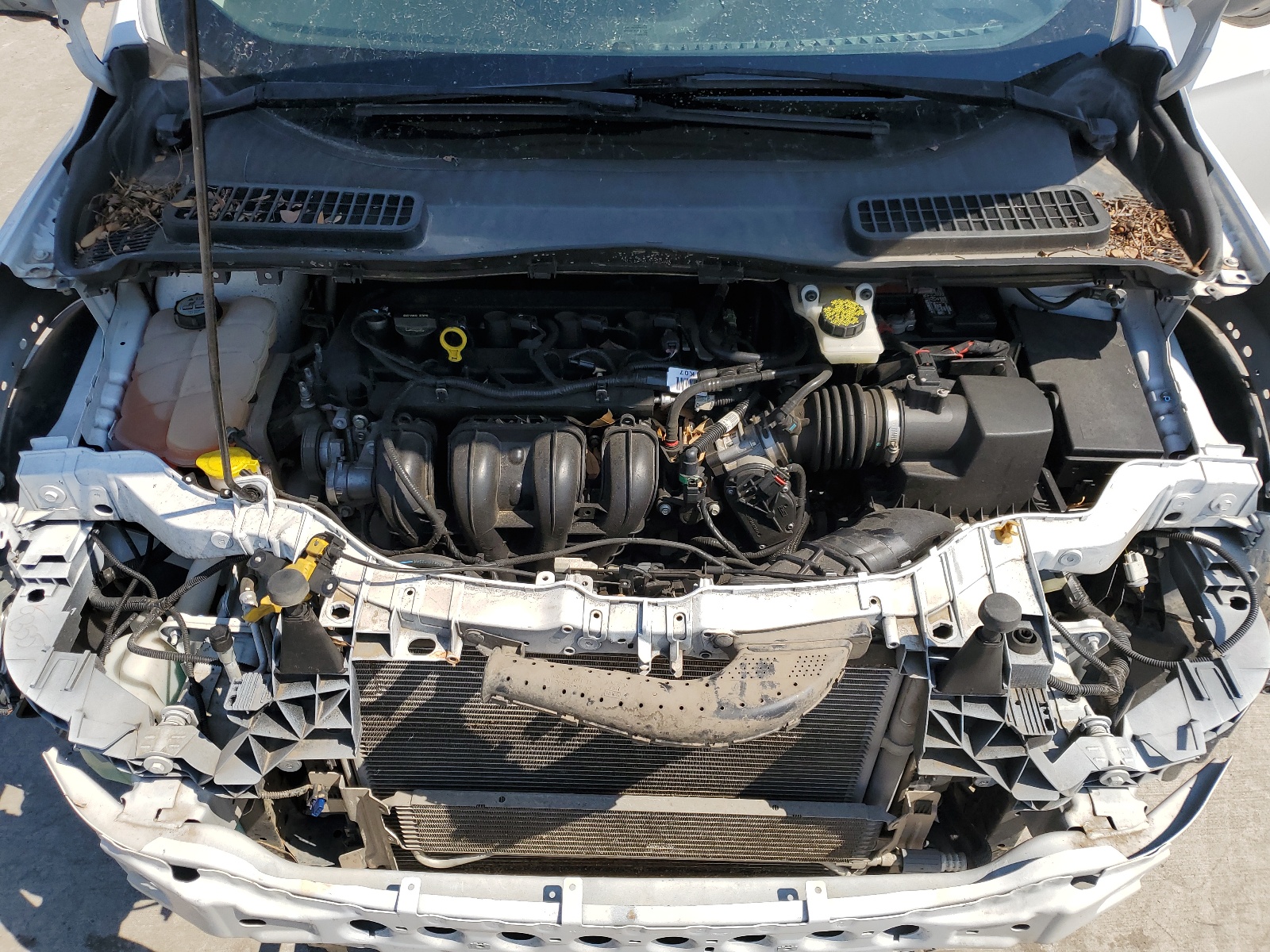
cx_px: 635
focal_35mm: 26
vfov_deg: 53.1
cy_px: 476
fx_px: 954
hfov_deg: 67.3
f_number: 1.5
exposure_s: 1/3333
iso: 50
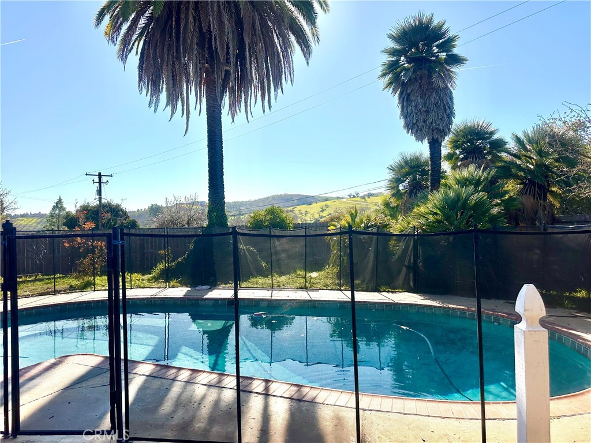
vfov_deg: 56.8
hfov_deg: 71.6
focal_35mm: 24
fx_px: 410
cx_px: 296
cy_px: 222
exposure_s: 1/5263
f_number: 1.78
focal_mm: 6.86
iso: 80
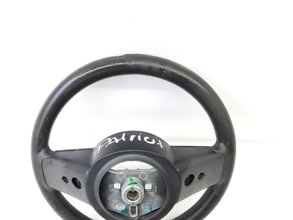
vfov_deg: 45.2
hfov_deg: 58.1
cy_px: 130
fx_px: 262
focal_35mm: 31
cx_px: 127
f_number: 2
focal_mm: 4.6
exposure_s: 1/50
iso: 160
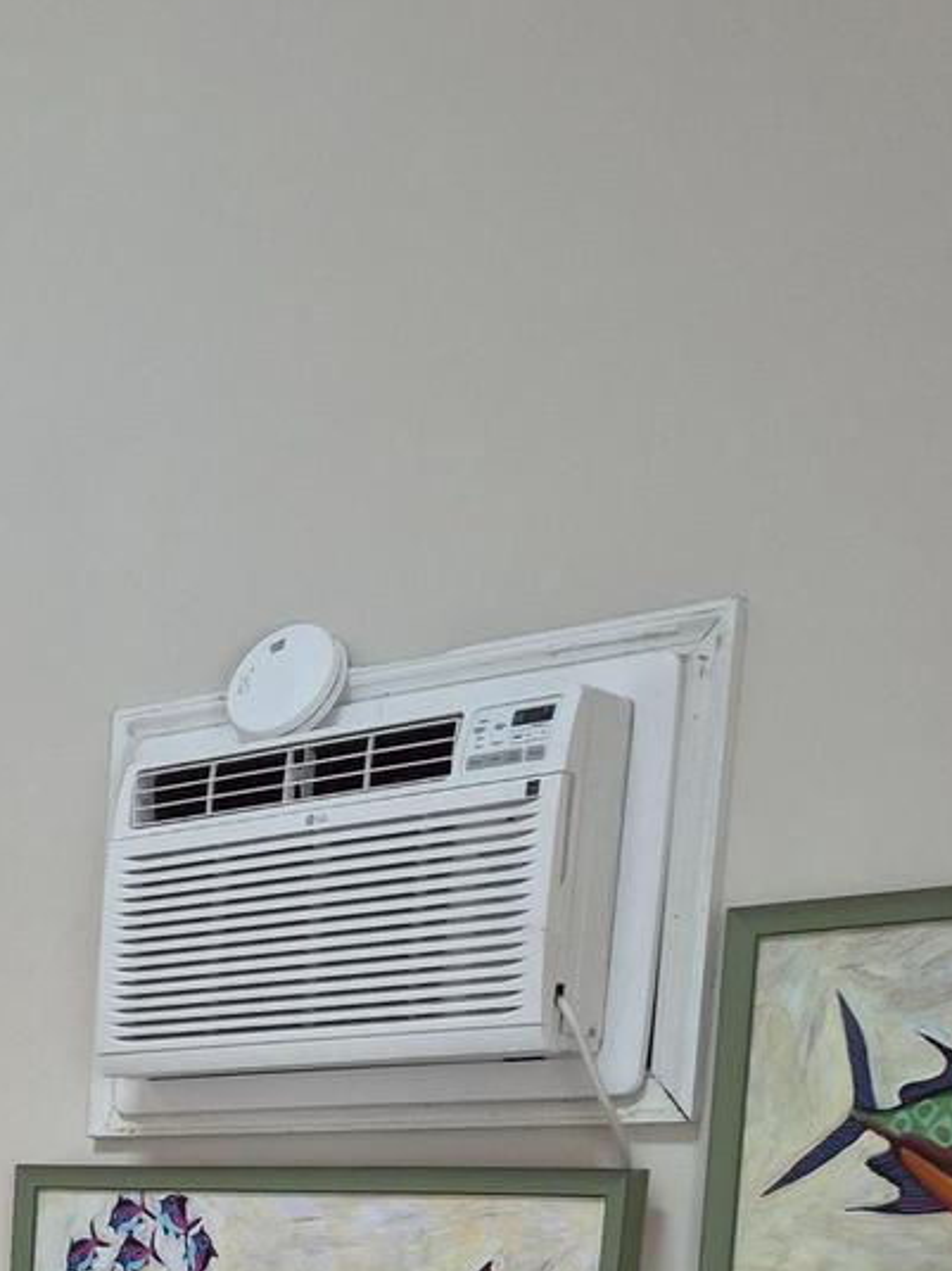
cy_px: 1672
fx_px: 2421
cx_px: -313
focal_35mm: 66
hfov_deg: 20.2
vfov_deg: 25.2
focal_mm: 5.4
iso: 100
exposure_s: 1/120
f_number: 1.8
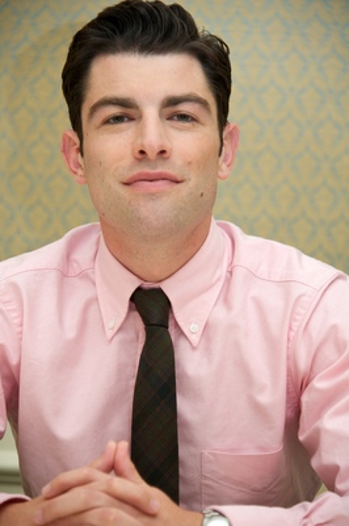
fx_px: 2331
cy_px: 263
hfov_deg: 8.6
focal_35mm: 160
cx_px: 174
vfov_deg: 12.8
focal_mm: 160
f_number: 5.6
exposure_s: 1/60
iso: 500
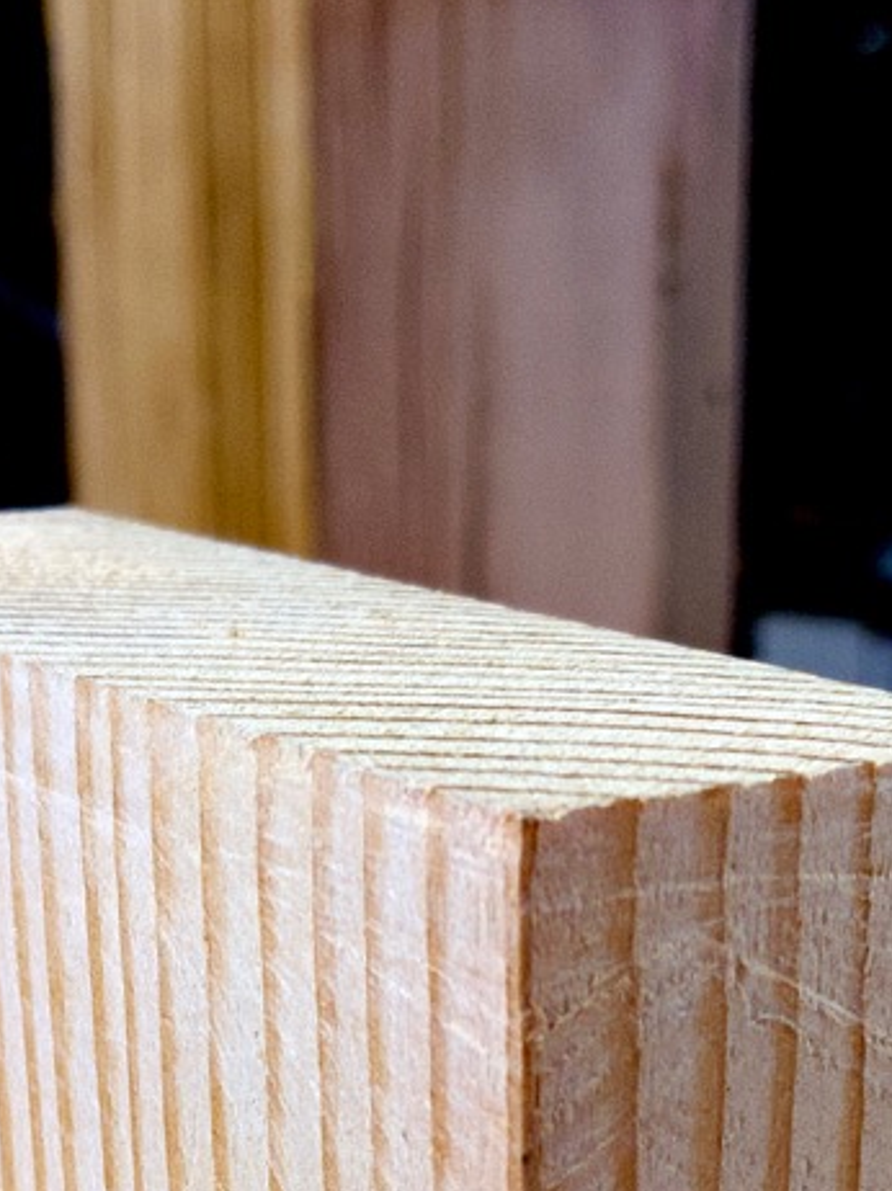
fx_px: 3336
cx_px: 485
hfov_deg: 15.2
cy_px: 1536
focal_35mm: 97
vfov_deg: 18.8
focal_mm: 3.99
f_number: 1.8
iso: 25
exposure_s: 1/30
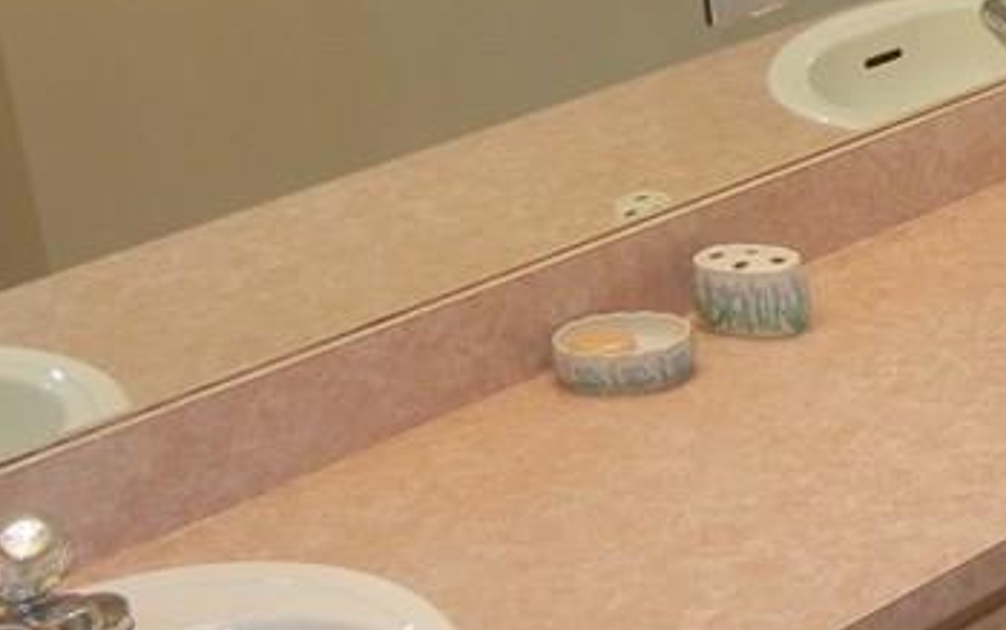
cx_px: 1242
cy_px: 12
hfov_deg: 20.7
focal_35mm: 93
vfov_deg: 13.9
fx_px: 2551
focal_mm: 5.4
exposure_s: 1/35.3
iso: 160
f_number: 3.5
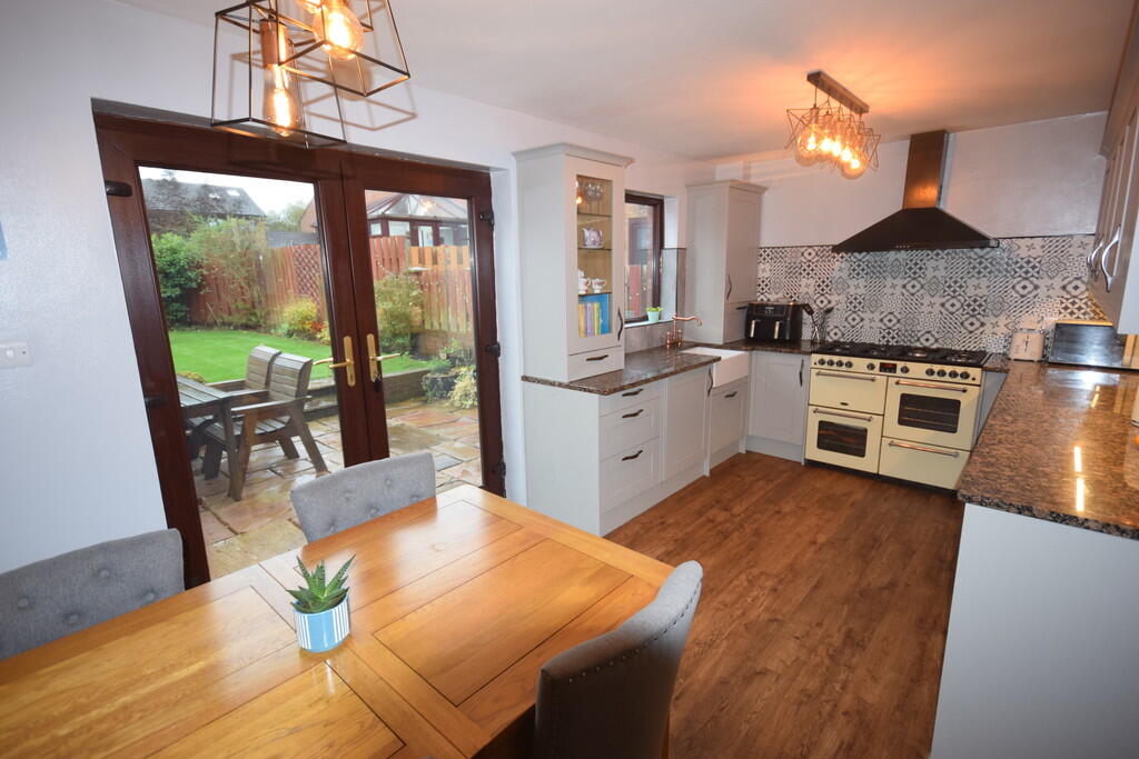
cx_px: 570
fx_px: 522
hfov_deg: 95.0
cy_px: 380
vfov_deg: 72.1
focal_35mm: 16
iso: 800
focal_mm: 11
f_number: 4.2
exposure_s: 1/80
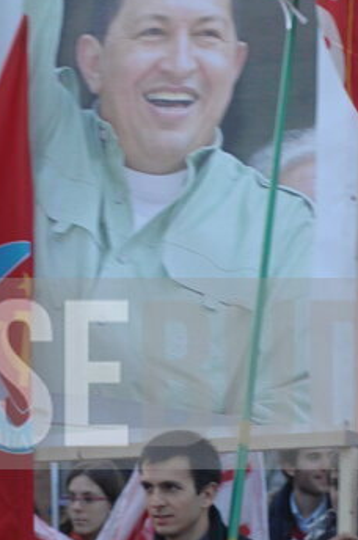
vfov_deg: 7.1
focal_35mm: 289
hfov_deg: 4.7
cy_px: 279
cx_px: 135
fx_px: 4328
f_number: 3.5
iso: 400
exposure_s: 1/125
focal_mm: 92
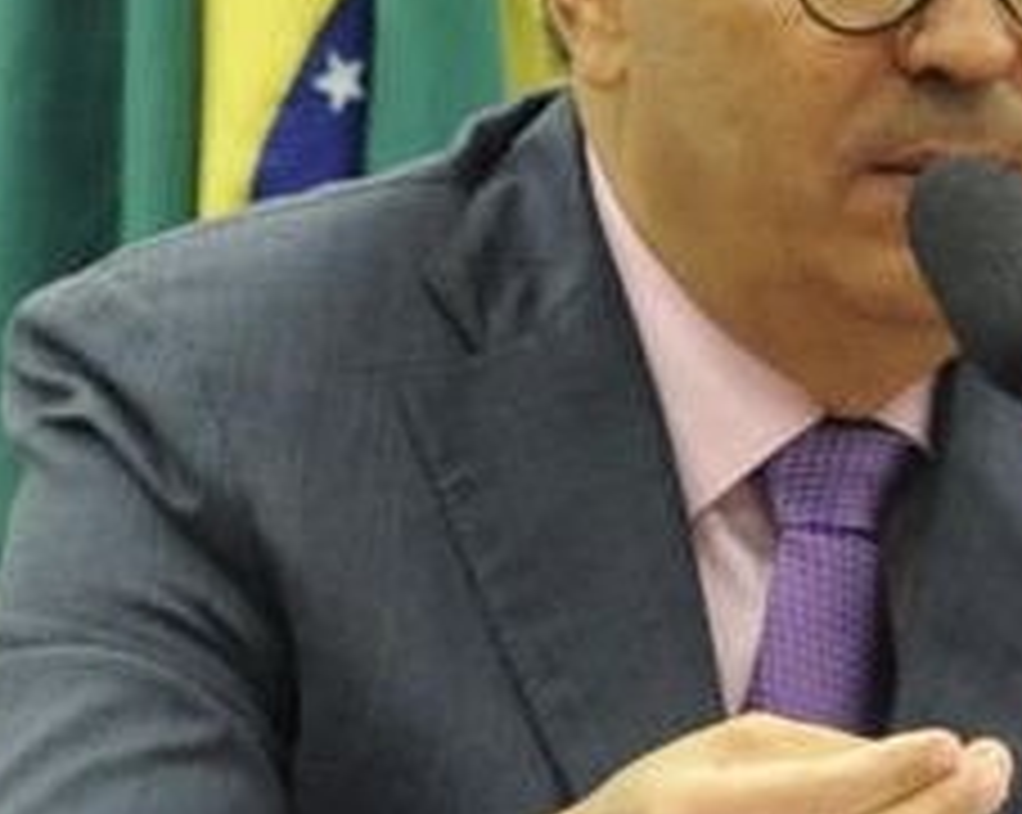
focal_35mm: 316
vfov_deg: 4.9
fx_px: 9546
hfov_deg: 6.1
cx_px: -412
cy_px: 443
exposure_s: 1/125
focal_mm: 70
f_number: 5.6
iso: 3200
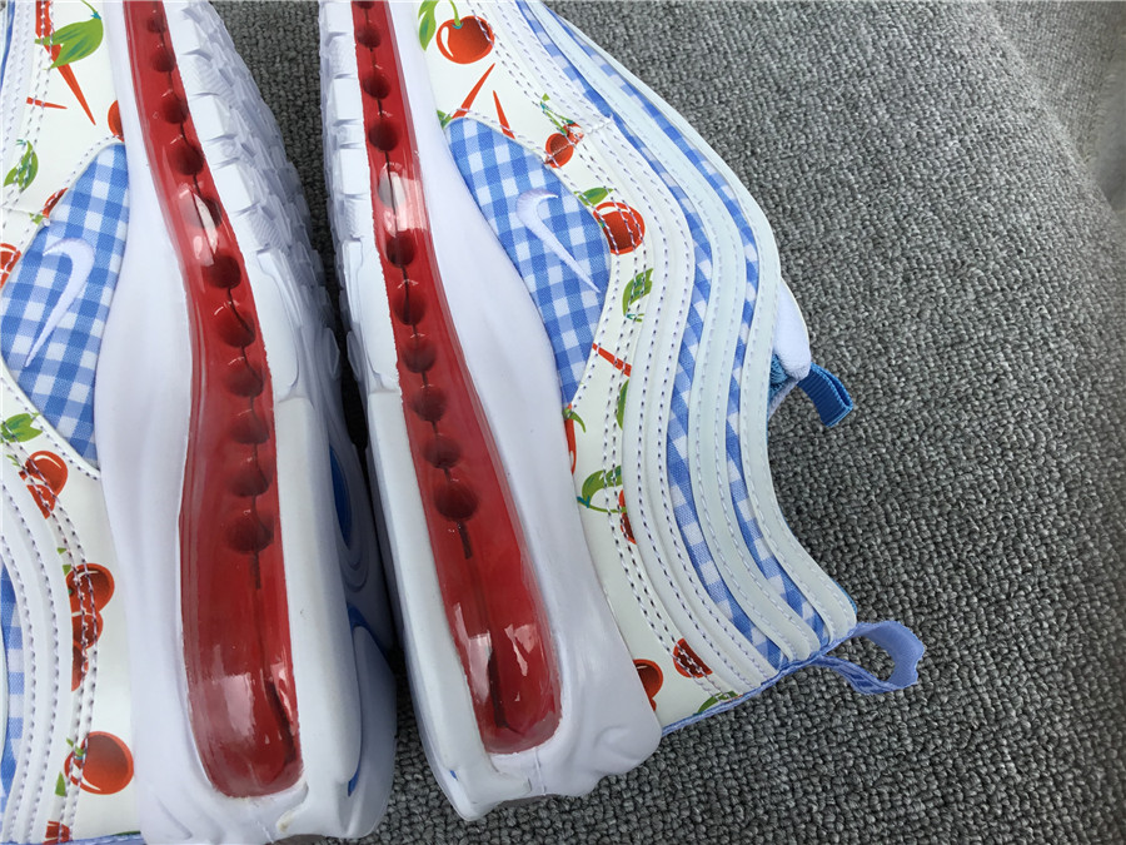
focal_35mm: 31
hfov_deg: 58.4
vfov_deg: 45.4
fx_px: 1008
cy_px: 422
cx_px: 563
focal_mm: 3.3
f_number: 2.4
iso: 25
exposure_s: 1/289
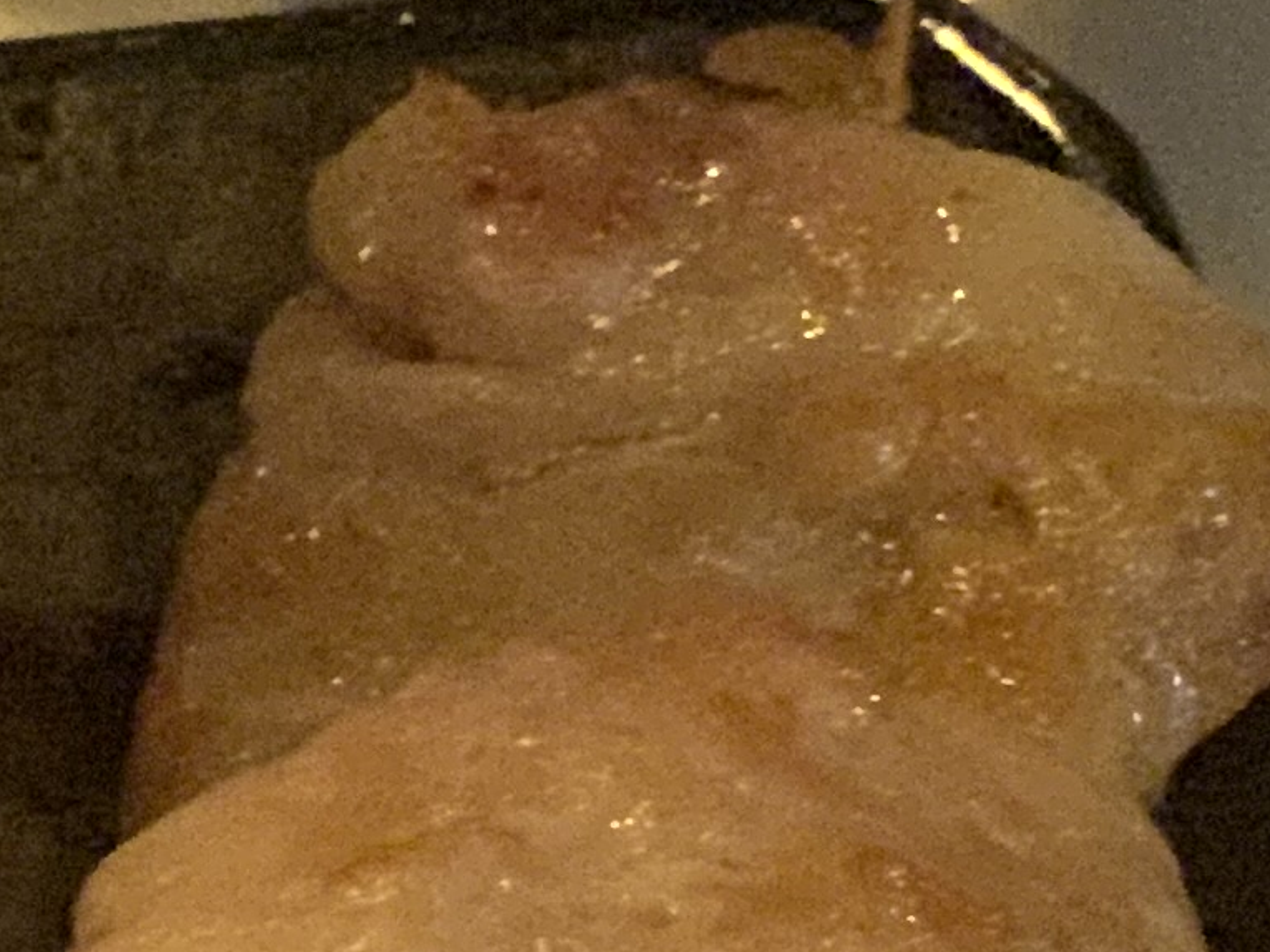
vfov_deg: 5.4
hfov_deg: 6.9
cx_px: -1715
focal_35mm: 274
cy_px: 1446
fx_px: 10054
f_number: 2.4
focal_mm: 6
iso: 640
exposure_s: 1/30
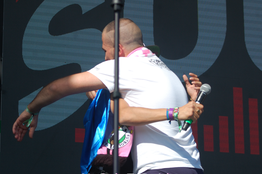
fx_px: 1011
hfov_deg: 14.8
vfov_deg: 9.9
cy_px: 94
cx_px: 138
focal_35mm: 139
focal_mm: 80
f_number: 6.3
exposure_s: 1/640
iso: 200
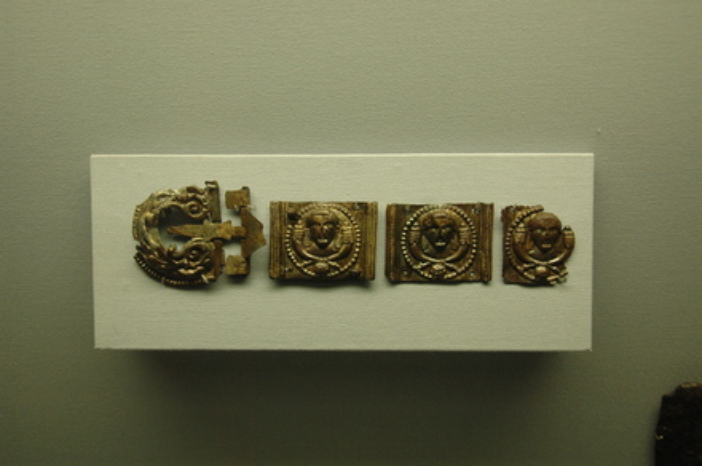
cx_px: 351
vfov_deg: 31.8
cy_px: 233
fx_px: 818
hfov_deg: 46.5
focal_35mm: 42
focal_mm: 28
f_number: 4
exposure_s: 1/60
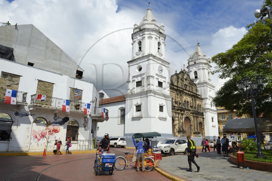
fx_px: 181
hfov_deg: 73.8
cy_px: 90
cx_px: 136
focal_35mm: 24
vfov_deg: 53.1
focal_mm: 24
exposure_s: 1/200
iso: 200
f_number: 20
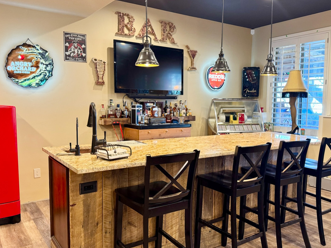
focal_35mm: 31
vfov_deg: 45.4
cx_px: 188
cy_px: 128
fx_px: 296
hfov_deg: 58.1
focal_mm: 6.76
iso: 250
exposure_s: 1/60
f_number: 1.78
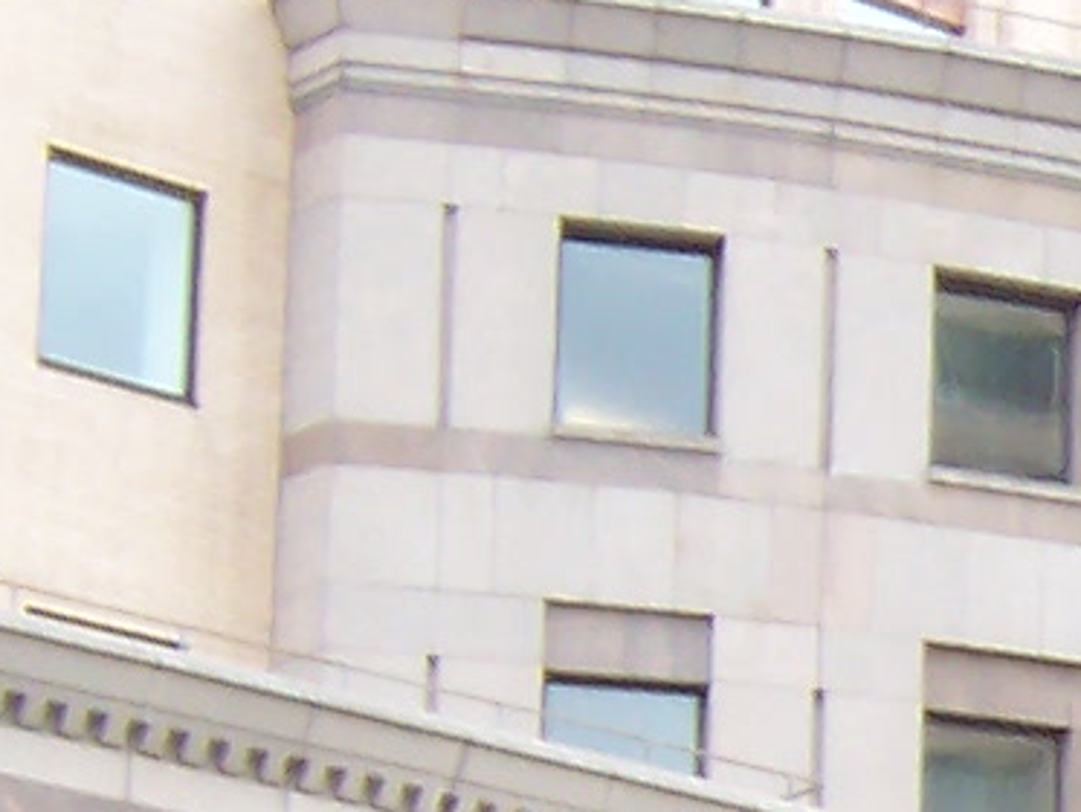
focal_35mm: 196
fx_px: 6123
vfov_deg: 7.4
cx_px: 2374
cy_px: 1380
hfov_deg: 9.3
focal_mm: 5.6
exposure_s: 1/60
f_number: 2.8
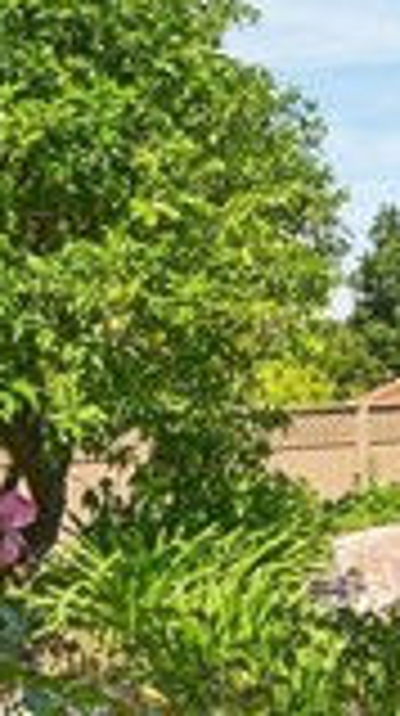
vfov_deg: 35.5
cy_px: 342
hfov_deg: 19.4
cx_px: 449
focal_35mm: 59
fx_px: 1117
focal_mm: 14
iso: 250
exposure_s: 1/20
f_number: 25
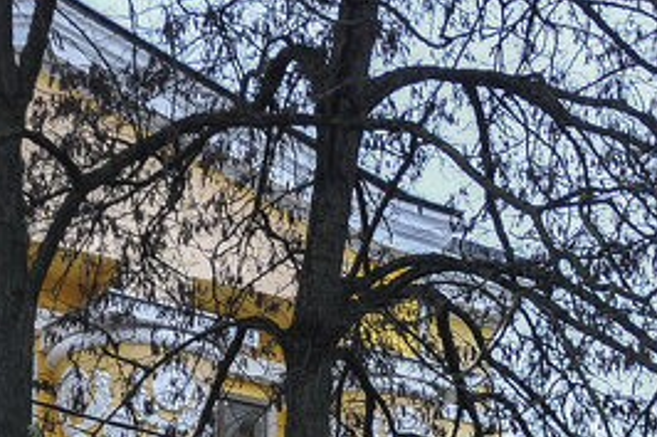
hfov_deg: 15.3
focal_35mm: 122
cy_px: 764
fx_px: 2225
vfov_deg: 10.6
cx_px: 1036
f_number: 4
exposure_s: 1/60
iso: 400
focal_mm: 18
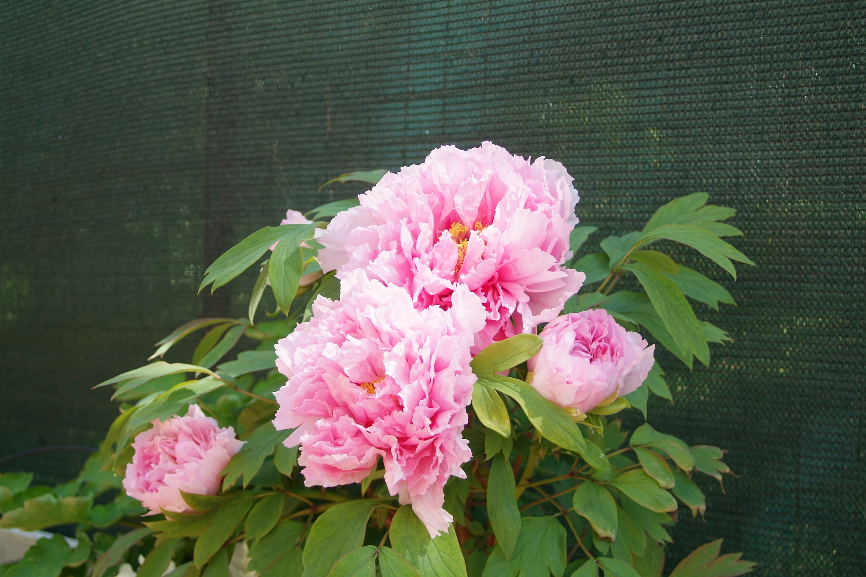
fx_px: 1371
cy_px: 288
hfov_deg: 35.1
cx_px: 433
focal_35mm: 57
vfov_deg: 23.8
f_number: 5.6
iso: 100
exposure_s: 1/125
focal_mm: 38
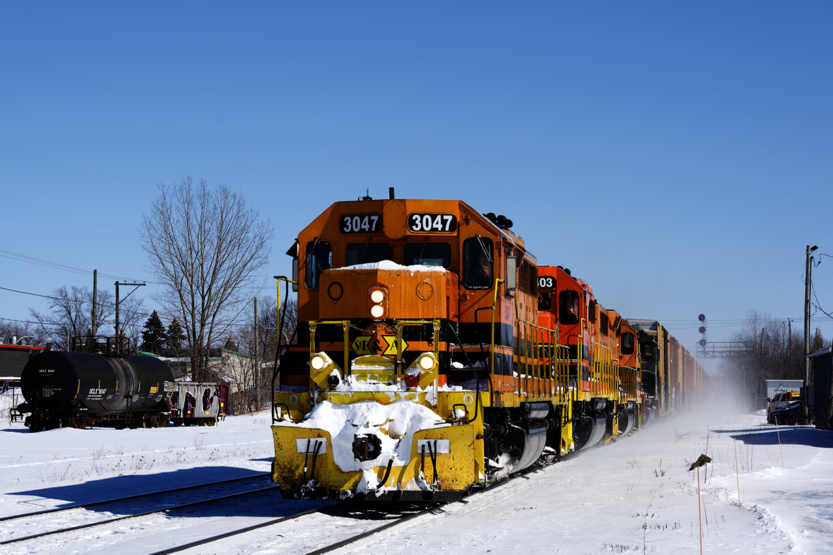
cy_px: 278
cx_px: 416
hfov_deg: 23.9
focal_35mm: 85
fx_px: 1966
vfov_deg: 16.1
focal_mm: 85
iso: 200
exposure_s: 1/800
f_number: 8
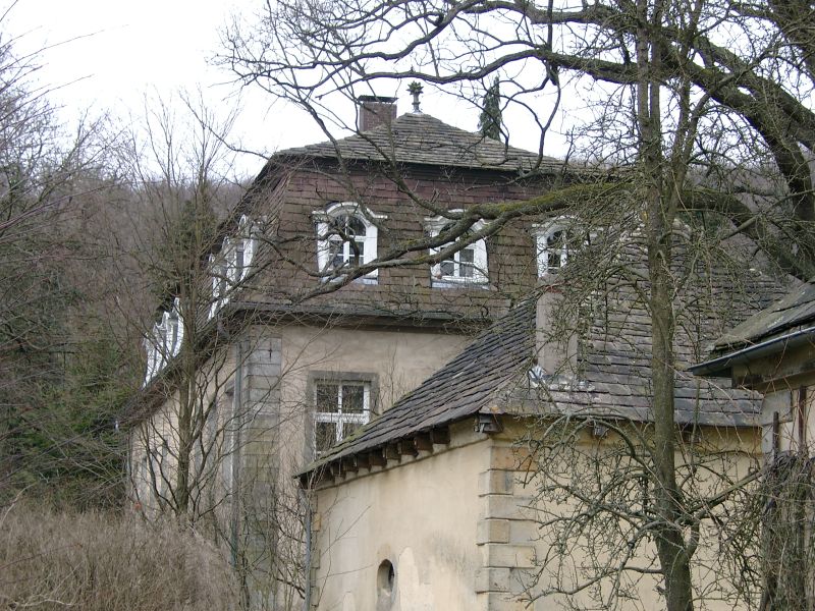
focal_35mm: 99
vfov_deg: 14.9
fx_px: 2331
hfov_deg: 19.8
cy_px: 306
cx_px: 408
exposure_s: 1/69.1
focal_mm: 20.5
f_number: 2.8
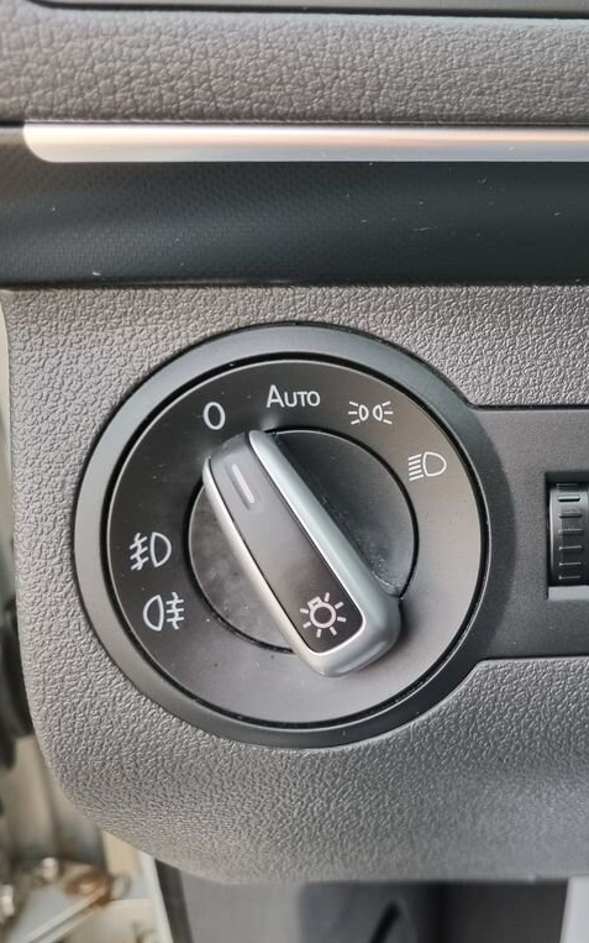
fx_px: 950
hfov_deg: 32.2
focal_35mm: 37
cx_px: 567
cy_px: 473
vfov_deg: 52.7
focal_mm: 5.4
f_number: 1.8
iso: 320
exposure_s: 1/100
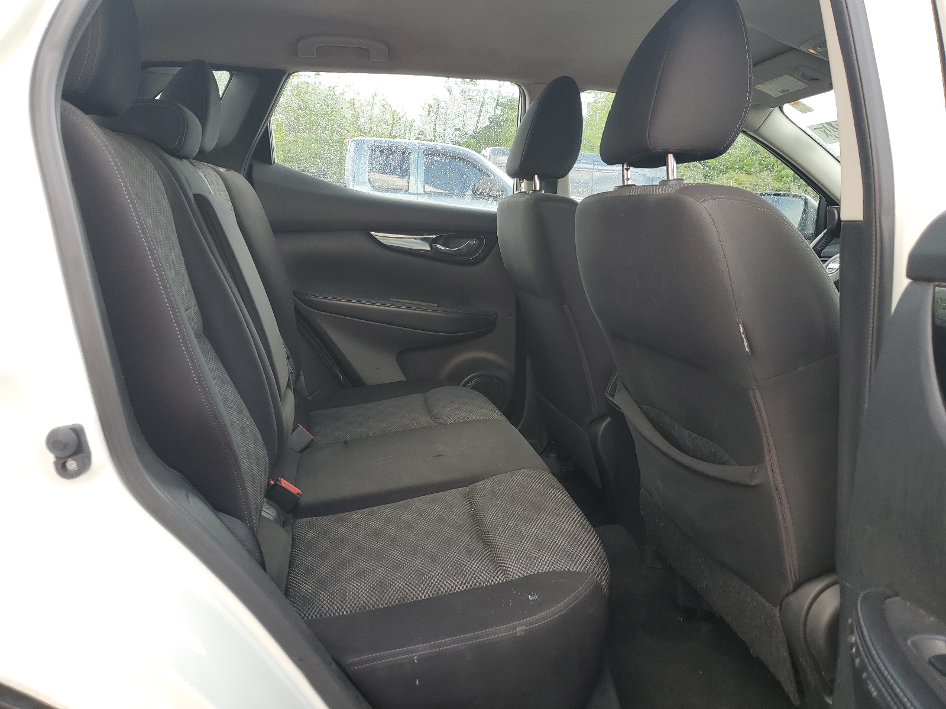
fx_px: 711
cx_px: 473
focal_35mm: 26
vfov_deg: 53.1
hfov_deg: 67.3
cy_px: 354
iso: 50
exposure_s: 1/278
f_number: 1.5
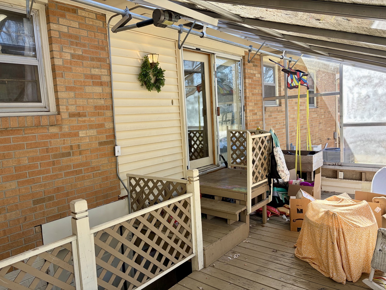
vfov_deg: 53.1
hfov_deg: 67.3
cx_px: 193
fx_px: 290
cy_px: 145
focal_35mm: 26
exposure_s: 1/566
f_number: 1.6
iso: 64
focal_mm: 5.96
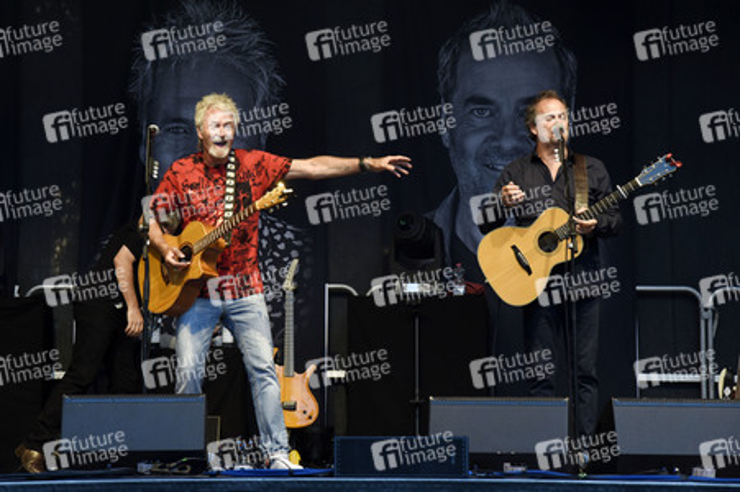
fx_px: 2157
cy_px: 246
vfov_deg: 13.0
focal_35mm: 105
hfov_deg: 19.5
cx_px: 370
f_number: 6.3
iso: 1000
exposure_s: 1/125
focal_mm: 105
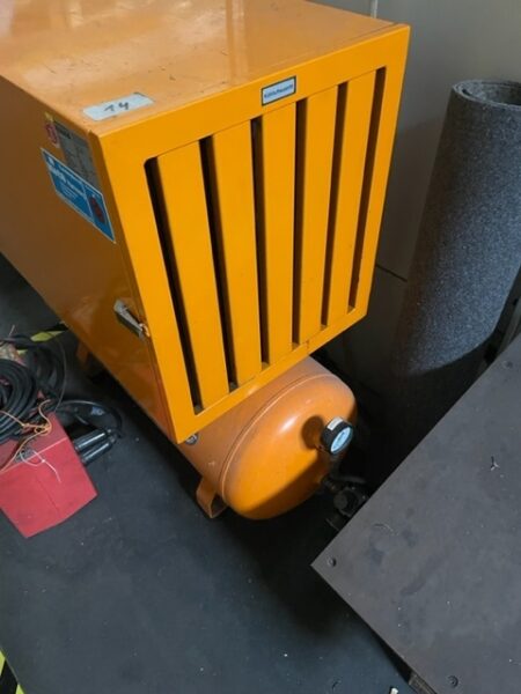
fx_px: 522
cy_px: 347
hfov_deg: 53.1
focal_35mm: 26
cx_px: 260
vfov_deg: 67.3
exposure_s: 1/25
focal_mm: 4.2
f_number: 1.6
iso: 800
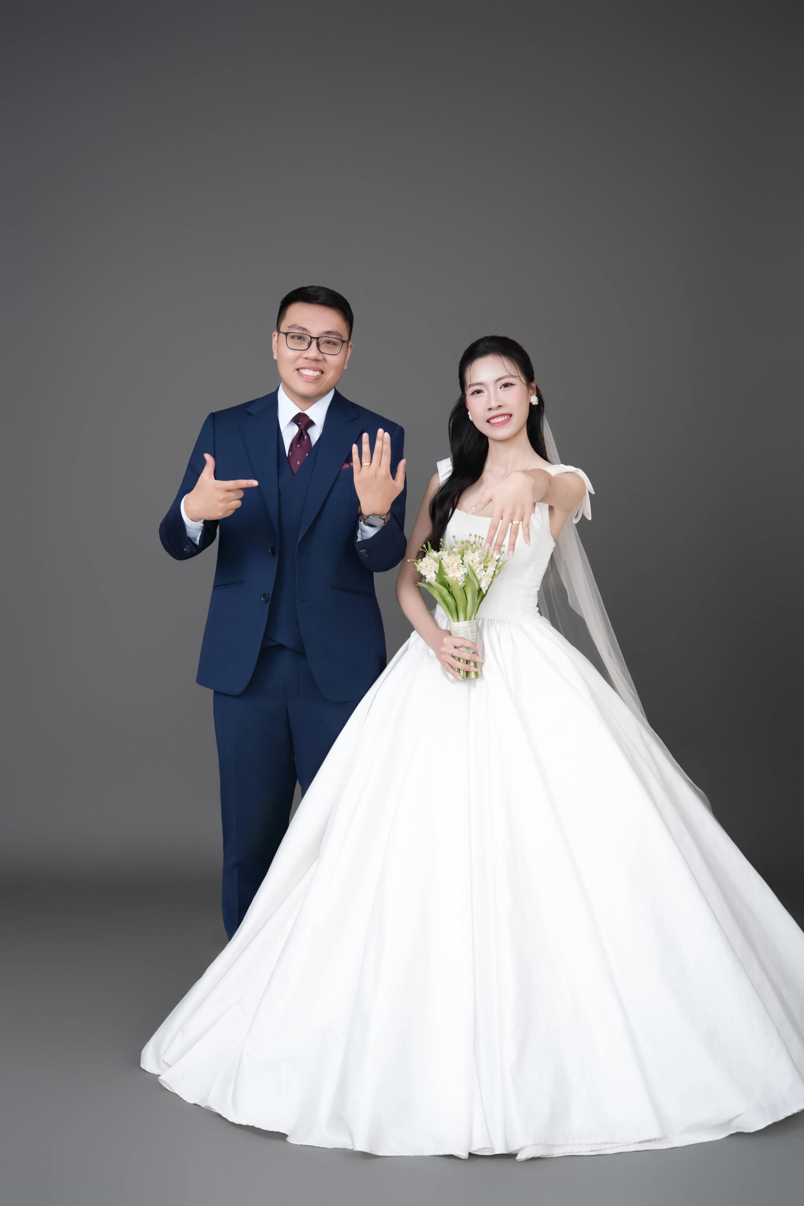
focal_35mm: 52
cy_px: 603
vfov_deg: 38.3
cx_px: 402
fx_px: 1739
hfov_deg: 26.0
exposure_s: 1/200
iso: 250
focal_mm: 51.9
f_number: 2.8
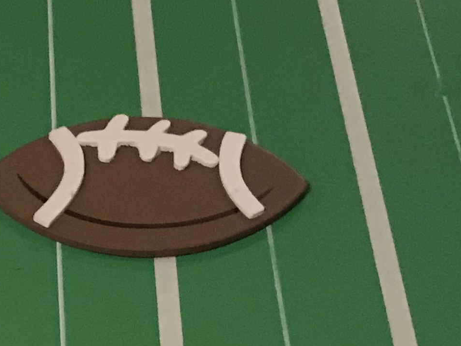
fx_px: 1572
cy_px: 455
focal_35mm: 118
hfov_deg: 15.6
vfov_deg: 12.2
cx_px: -199
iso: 80
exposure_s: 1/8
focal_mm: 3.99
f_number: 1.8
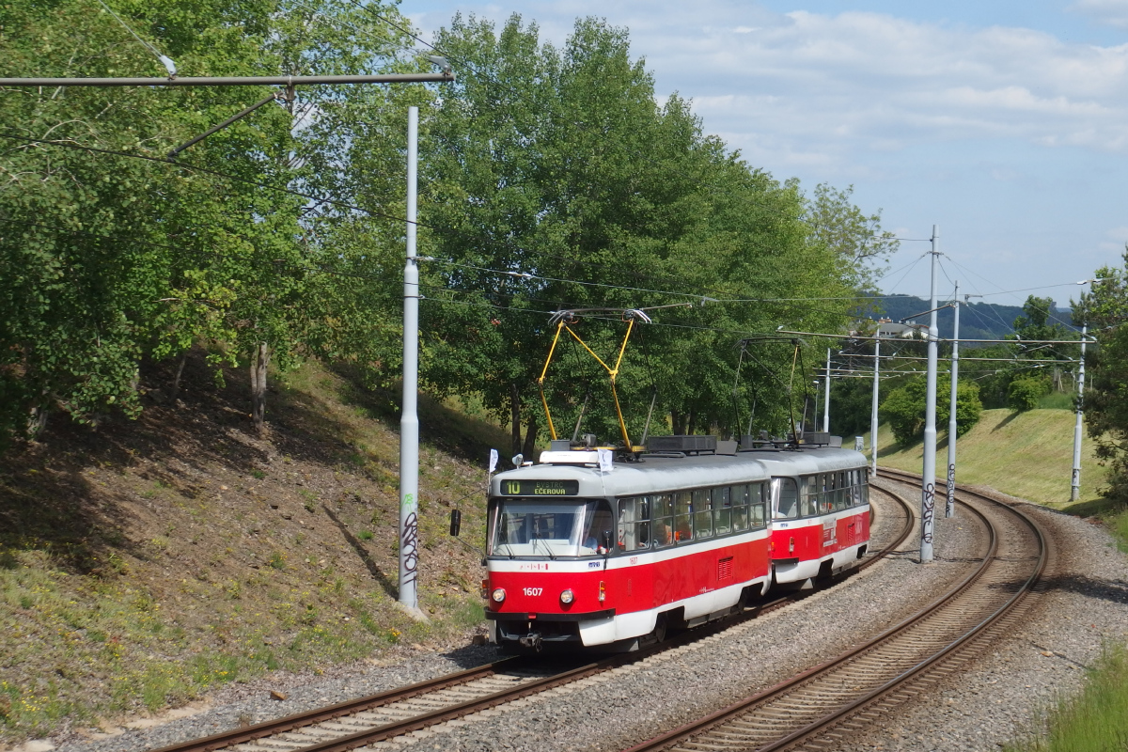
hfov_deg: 25.1
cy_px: 376
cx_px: 564
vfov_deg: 16.9
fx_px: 2538
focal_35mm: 81
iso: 100
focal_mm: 14.4
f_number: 5
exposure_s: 1/800
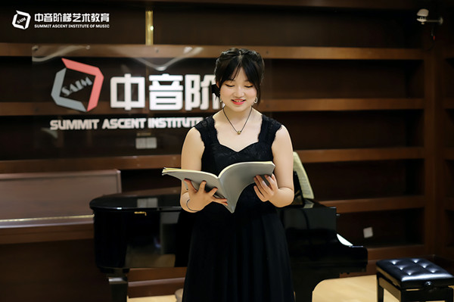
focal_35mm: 53
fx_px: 668
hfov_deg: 37.5
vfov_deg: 25.5
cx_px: 227
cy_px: 151
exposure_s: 1/90
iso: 400
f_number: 1.4
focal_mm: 35
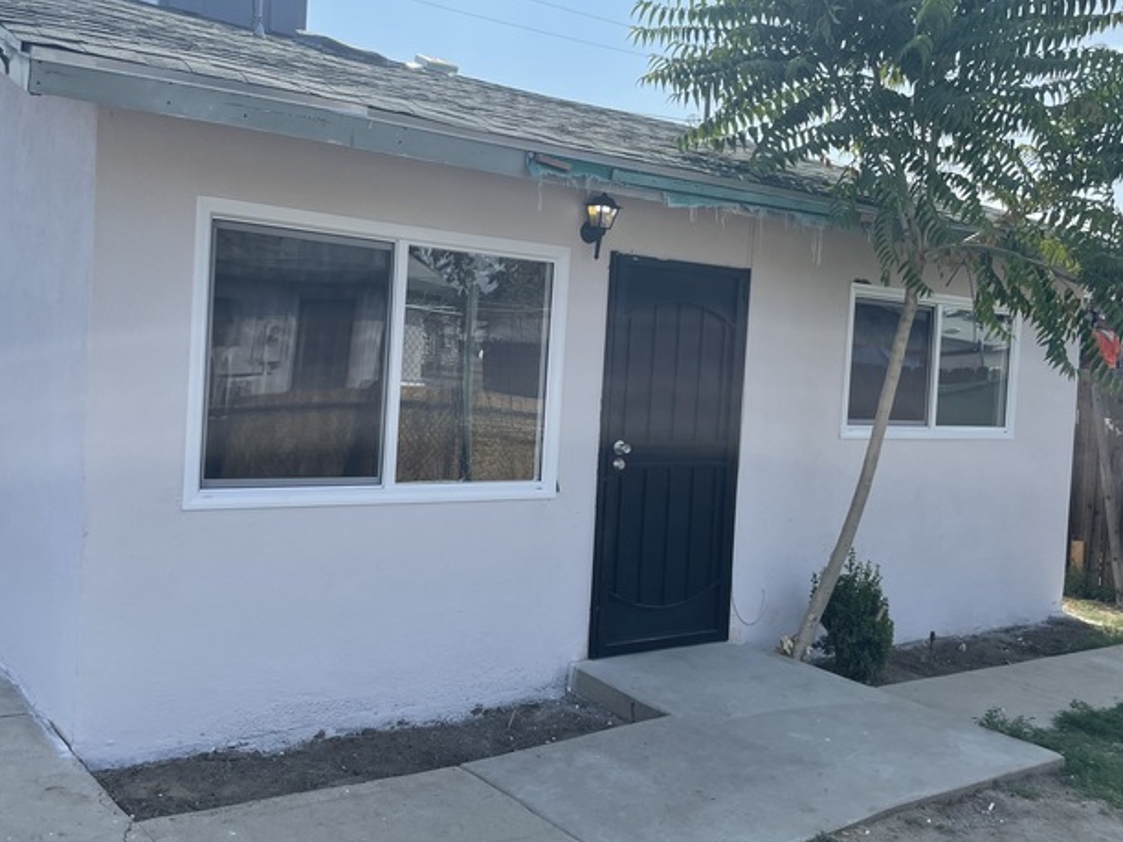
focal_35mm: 34
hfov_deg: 53.8
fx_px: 1103
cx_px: 483
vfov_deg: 41.8
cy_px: 400
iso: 32
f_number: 1.6
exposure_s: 1/1770
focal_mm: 4.2
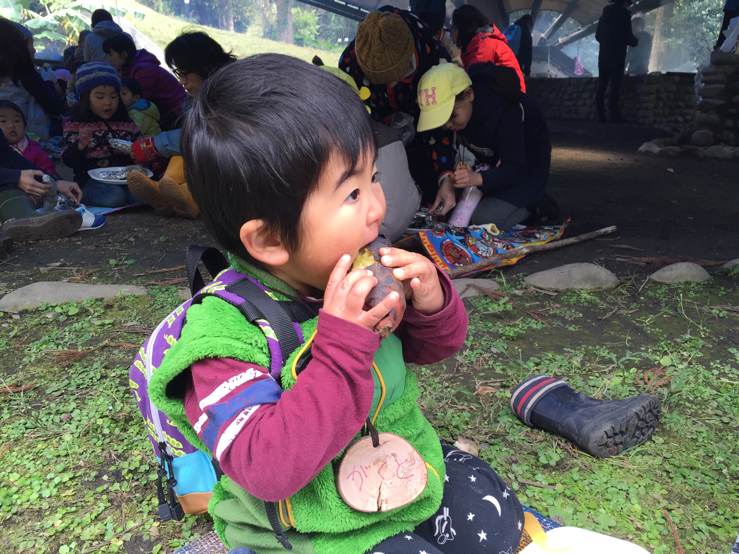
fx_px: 619
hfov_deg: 61.7
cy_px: 277
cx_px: 370
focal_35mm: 29
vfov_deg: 48.2
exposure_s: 1/120
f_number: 2.2
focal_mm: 4.15
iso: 50
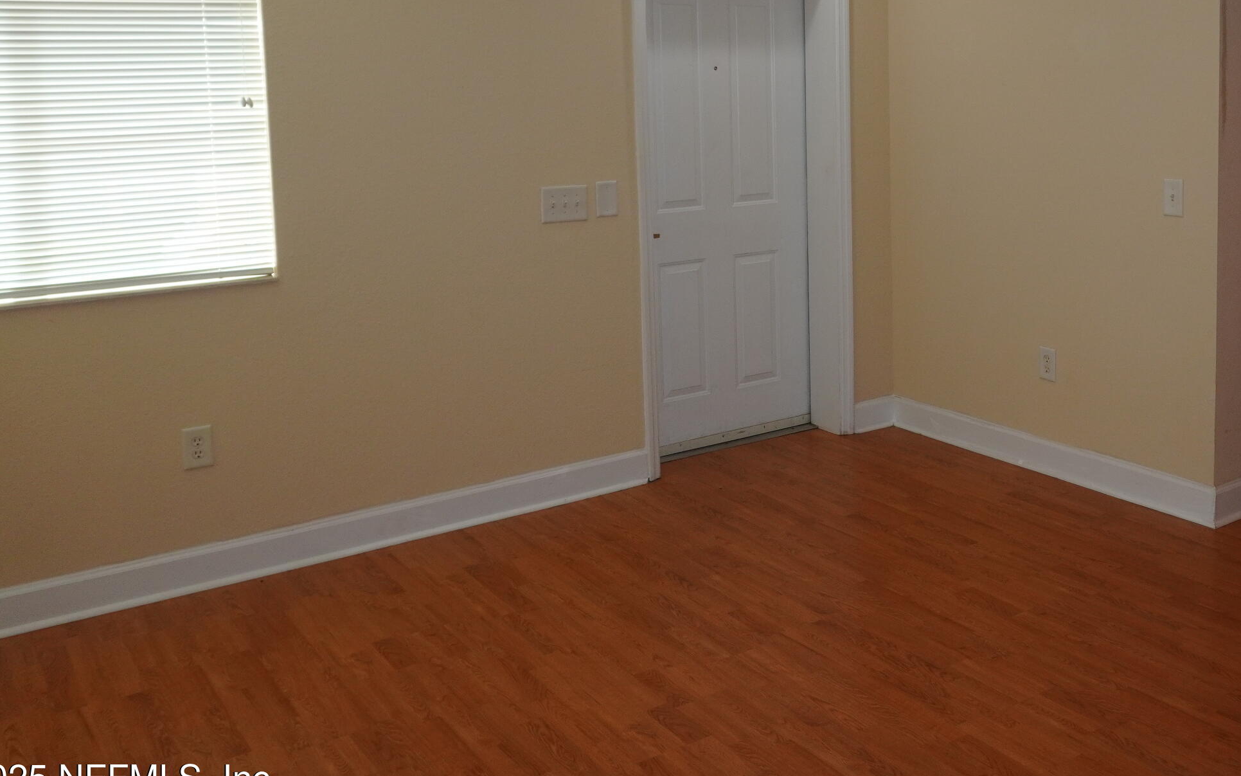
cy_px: 194
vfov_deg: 32.9
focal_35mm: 38
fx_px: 1285
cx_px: 902
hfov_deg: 49.8
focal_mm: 16
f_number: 5.6
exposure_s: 1/160
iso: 800
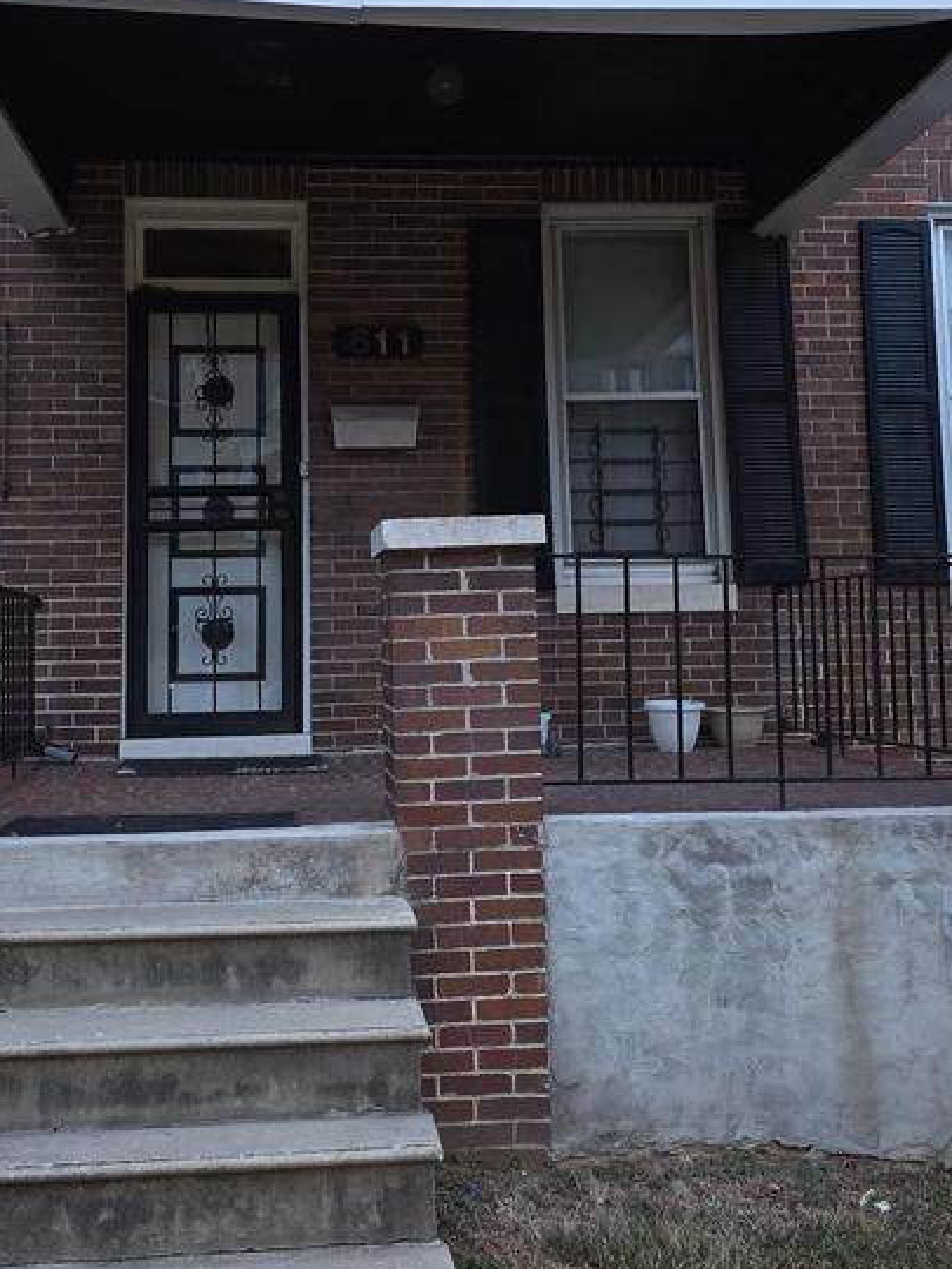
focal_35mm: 46
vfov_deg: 40.8
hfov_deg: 31.5
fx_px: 1687
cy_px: 446
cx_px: 456
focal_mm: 6.3
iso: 125
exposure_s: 1/24
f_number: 1.7
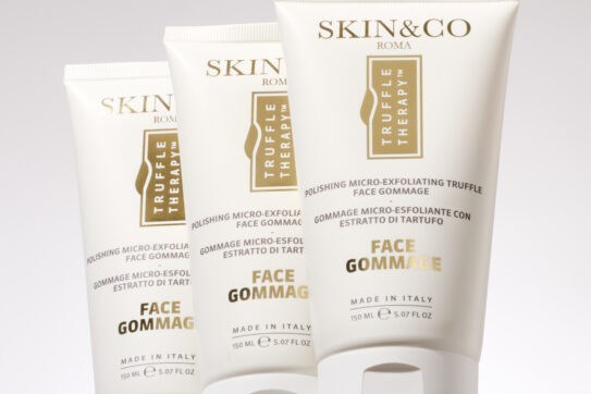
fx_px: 3250
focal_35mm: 198
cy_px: 161
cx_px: 374
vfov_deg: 6.9
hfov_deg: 10.4
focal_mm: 105
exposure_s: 1/160
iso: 64
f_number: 29
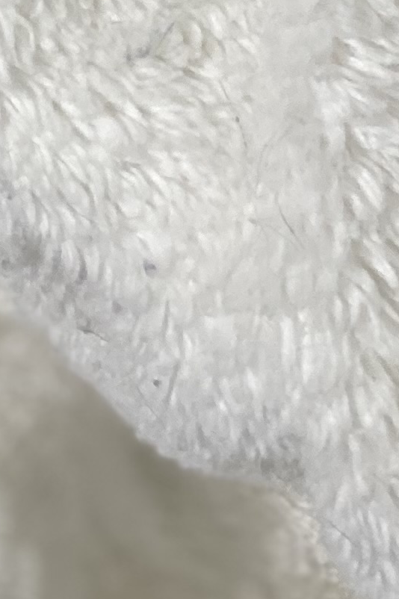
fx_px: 2263
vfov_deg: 11.9
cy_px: -891
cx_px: 691
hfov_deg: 9.6
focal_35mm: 136
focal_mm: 4.25
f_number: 1.8
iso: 160
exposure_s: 1/60
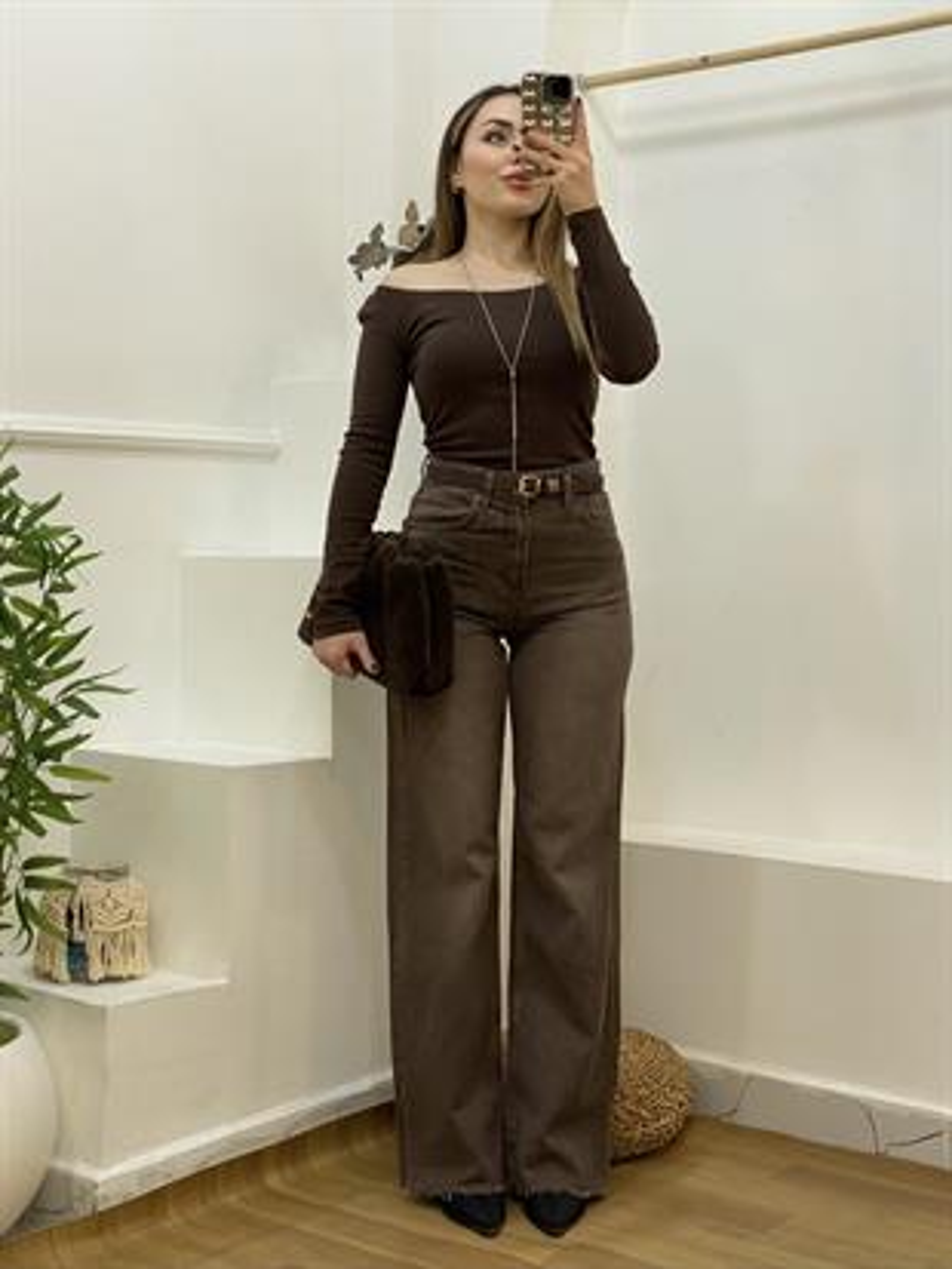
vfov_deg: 36.8
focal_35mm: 52
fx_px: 1906
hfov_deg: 28.0
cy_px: 634
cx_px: 476
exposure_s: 1/100
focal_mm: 6
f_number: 2
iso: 64
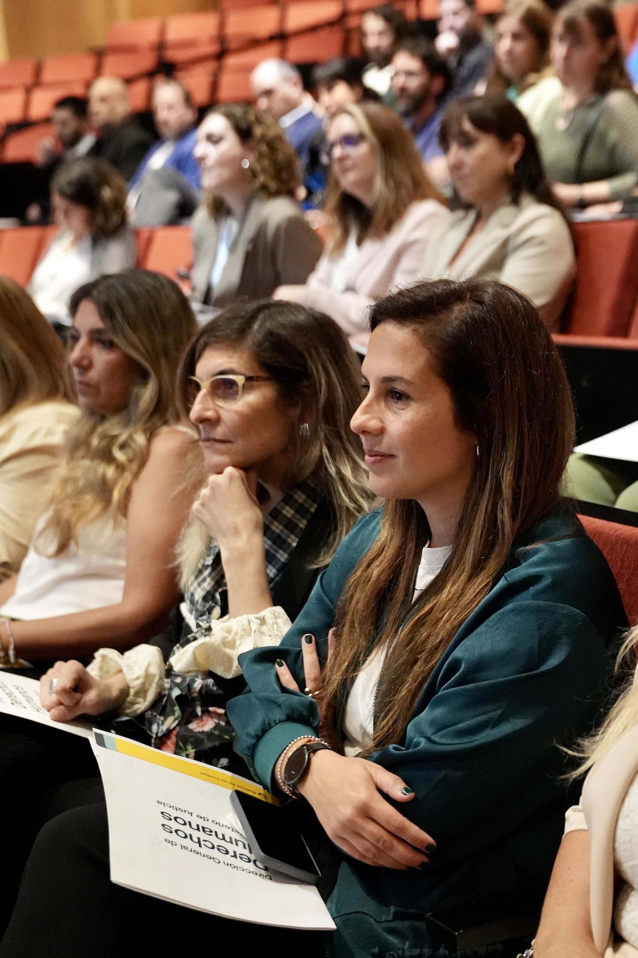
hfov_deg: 32.8
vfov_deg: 47.6
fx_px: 1085
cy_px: 479
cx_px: 319
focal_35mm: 41
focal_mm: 40.8
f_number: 2.8
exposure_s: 1/160
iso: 6400
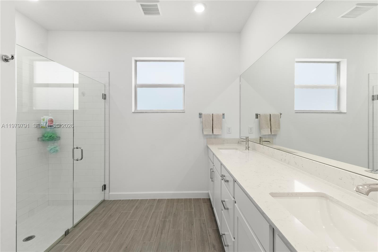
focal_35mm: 15
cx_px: 189
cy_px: 126
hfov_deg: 100.4
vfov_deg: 77.3
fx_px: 157
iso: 200
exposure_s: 1/2.5
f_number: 10
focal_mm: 10
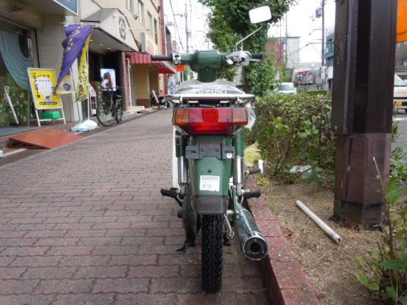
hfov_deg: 63.4
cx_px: 204
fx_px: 329
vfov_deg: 49.7
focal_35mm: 28
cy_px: 152
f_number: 3.7
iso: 100
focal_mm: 5
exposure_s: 1/250
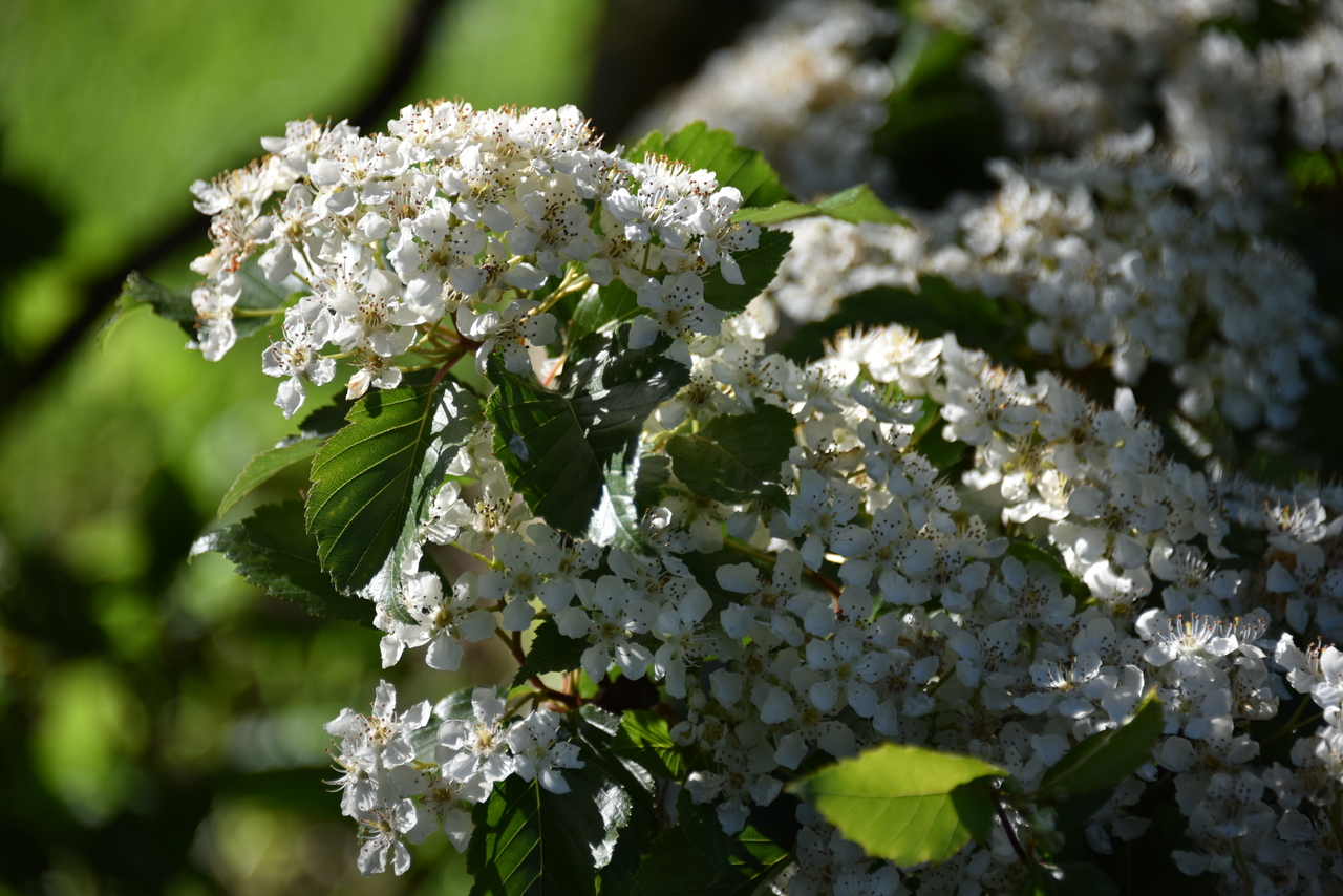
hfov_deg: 6.9
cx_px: 672
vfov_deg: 4.6
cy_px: 448
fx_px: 11193
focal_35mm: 300
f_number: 5.6
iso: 200
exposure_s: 1/640
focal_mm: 300
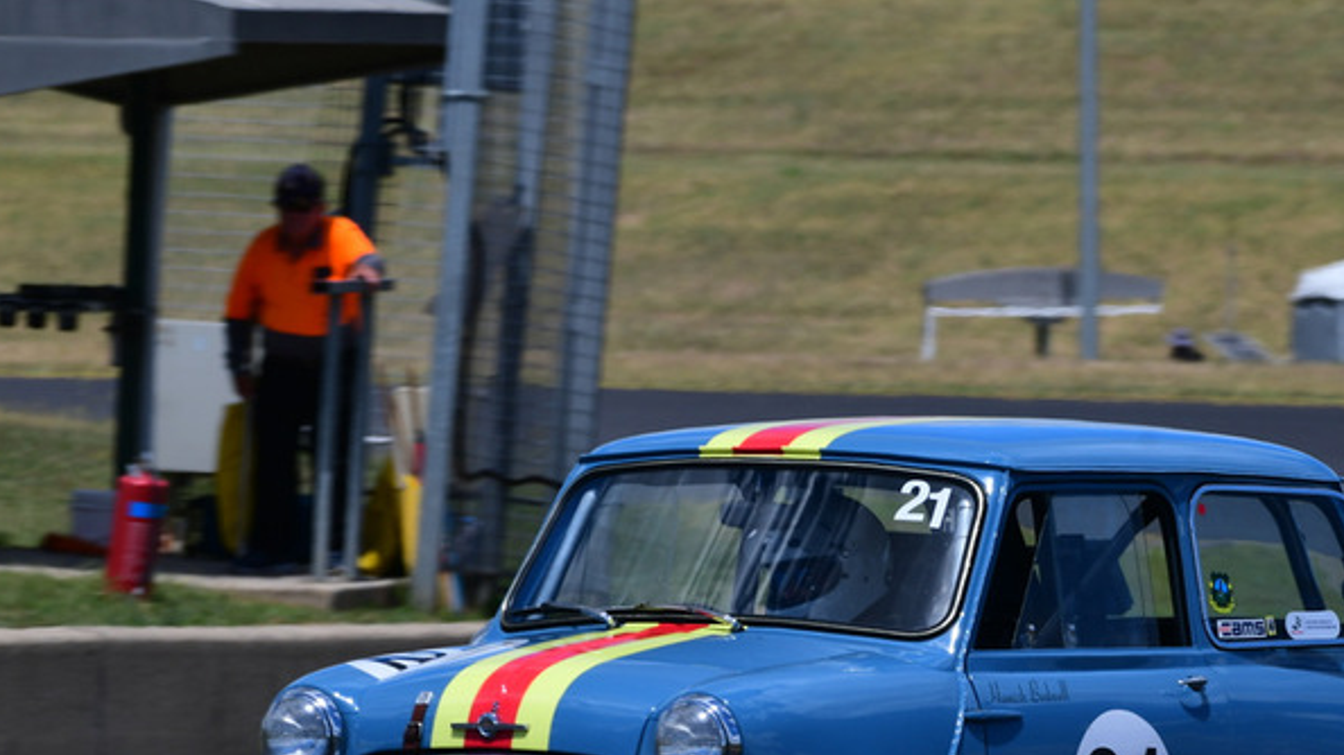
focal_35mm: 572
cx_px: 677
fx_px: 20383
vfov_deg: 2.1
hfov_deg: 3.8
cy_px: 475
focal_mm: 270
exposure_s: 1/640
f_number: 10
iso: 200
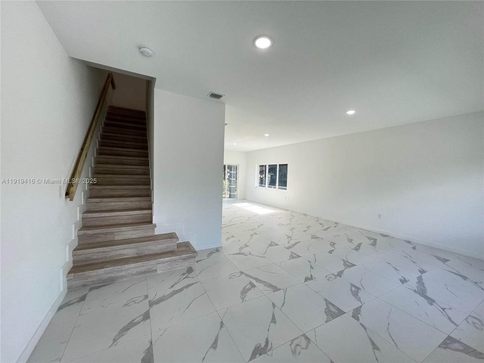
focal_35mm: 13
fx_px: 182
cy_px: 182
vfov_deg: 89.9
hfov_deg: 106.2
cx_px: 242
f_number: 1.8
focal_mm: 1.57
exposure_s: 1/120
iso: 50
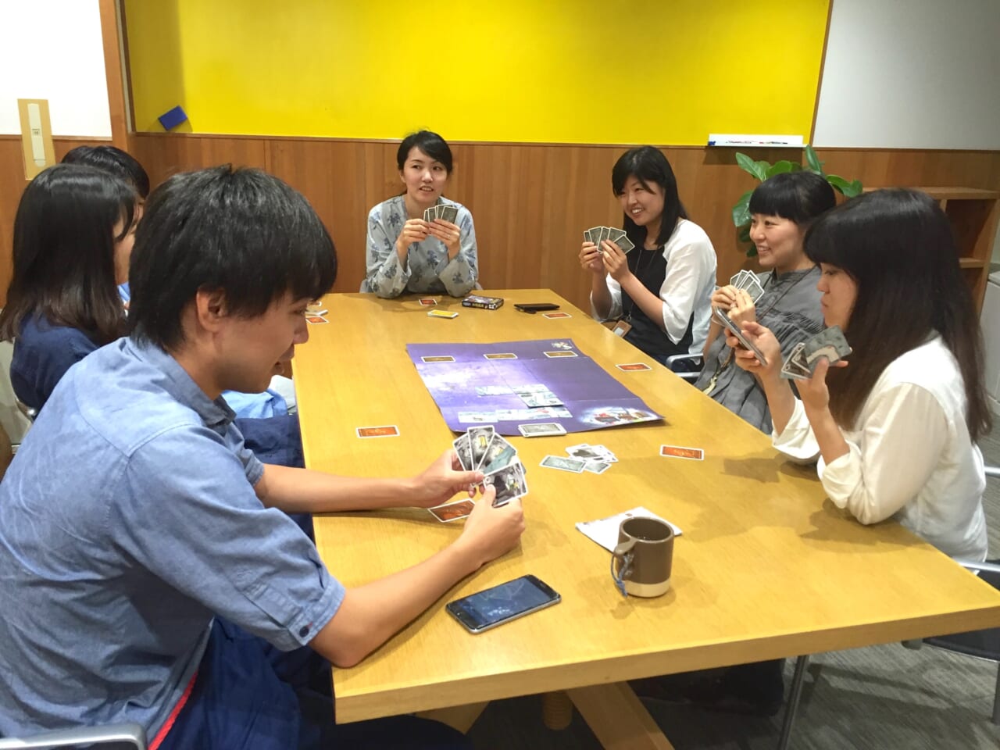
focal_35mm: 29
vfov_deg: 48.2
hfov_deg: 61.7
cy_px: 375
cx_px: 500
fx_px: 838
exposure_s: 1/30
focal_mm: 4.15
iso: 50
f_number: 2.2
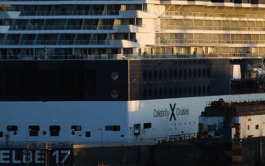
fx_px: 2224
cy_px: 23
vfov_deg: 4.3
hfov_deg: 6.8
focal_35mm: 308
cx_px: 219
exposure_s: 1/100
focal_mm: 100
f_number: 5.6
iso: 100
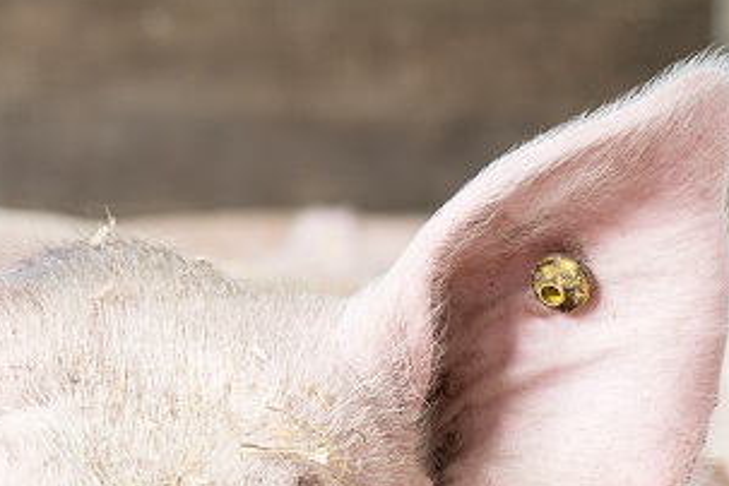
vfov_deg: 8.2
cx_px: 70
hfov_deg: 12.4
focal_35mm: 165
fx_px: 3341
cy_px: 558
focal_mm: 50
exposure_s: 1/100
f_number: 3.2
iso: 320
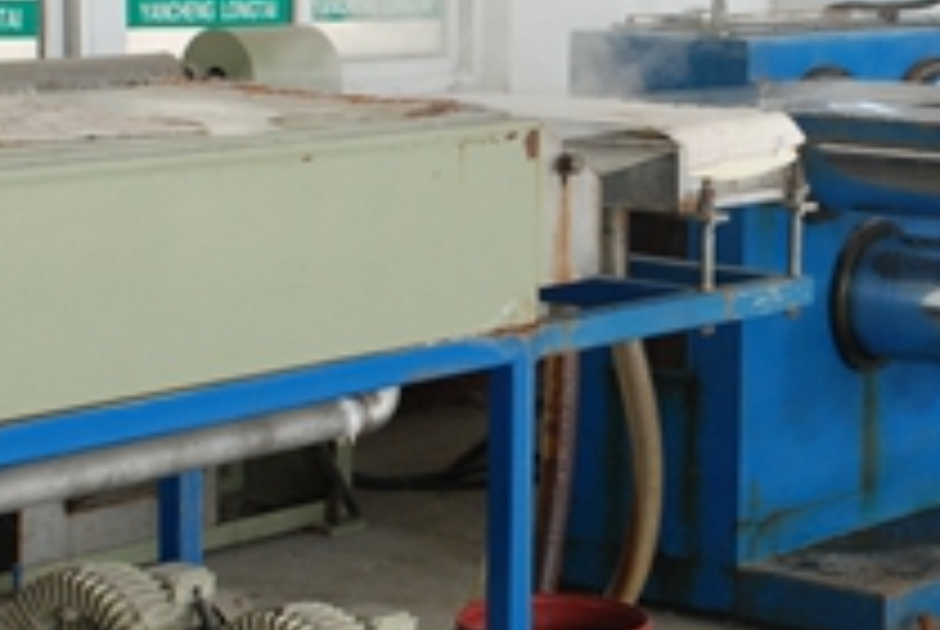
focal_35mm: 115
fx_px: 3007
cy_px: 218
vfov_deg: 11.9
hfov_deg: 17.7
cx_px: 715
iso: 640
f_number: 7.1
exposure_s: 1/40
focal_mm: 32
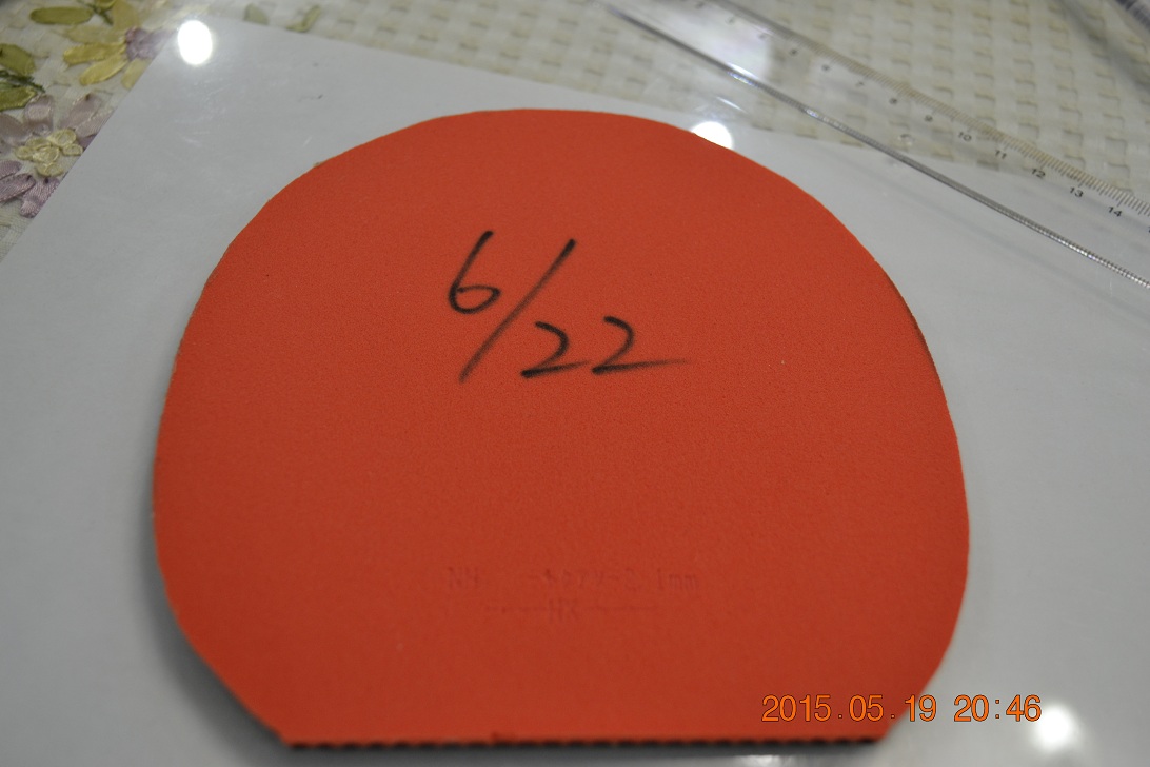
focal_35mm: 39
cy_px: 384
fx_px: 1246
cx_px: 575
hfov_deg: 49.6
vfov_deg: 34.2
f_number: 4.2
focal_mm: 26
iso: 400
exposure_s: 1/25
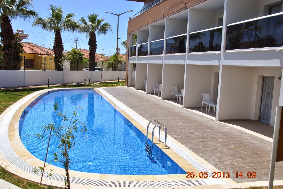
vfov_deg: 40.1
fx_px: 260
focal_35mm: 33
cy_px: 94
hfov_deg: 57.2
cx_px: 142
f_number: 8
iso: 100
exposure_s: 1/250
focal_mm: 22
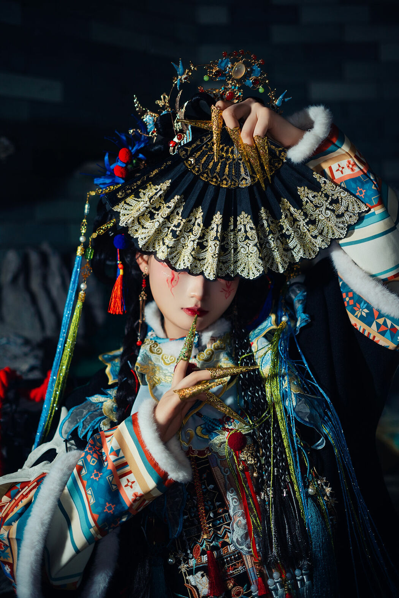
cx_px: 200
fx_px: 831
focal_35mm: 50
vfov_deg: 39.6
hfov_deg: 27.0
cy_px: 299
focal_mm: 50
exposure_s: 1/200
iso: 250
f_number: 2
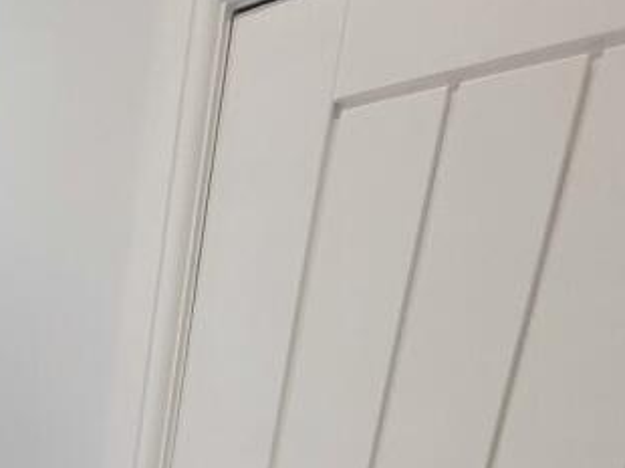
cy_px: 700
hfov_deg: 31.9
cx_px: -212
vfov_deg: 25.4
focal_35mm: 43
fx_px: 776
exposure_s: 1/50
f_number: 2.2
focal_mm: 2.2
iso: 125
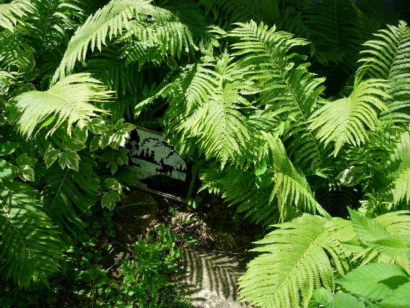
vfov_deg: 37.7
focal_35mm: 38
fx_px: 450
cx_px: 205
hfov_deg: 49.0
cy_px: 154
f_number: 2.8
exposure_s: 1/861
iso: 64
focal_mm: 7.8
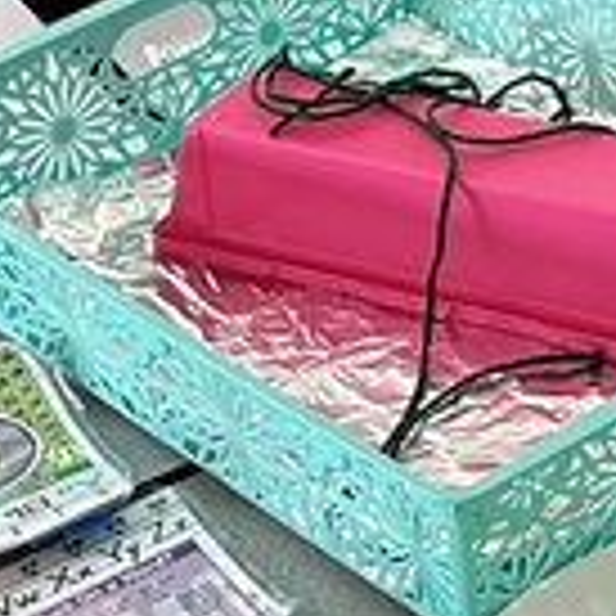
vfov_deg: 10.3
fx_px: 3181
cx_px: 832
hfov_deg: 10.8
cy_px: -580
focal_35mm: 158
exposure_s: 1/60
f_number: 1.78
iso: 160
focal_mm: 6.86
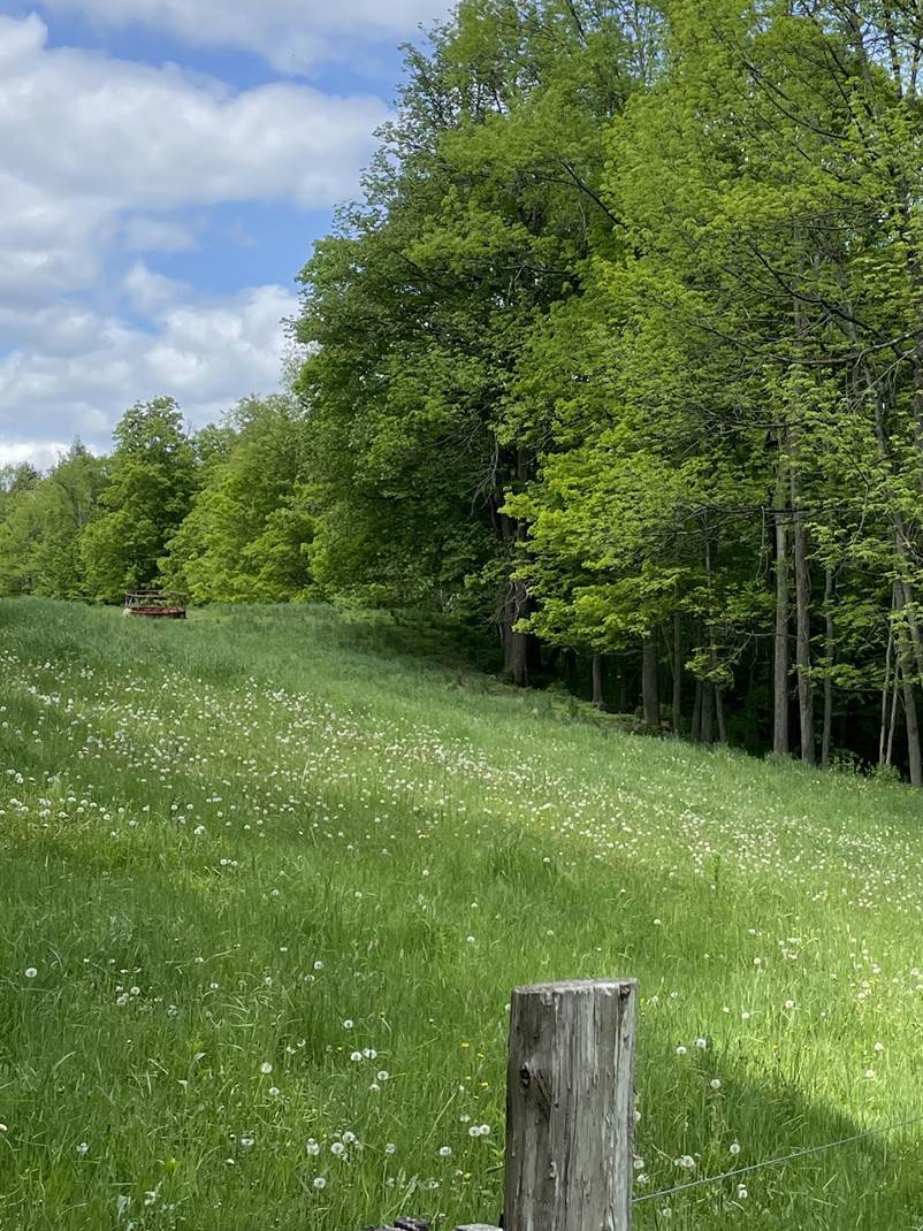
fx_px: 1992
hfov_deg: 25.8
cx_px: 663
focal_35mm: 56
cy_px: 498
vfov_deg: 34.3
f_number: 1.6
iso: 32
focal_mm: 4.2
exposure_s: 1/3205
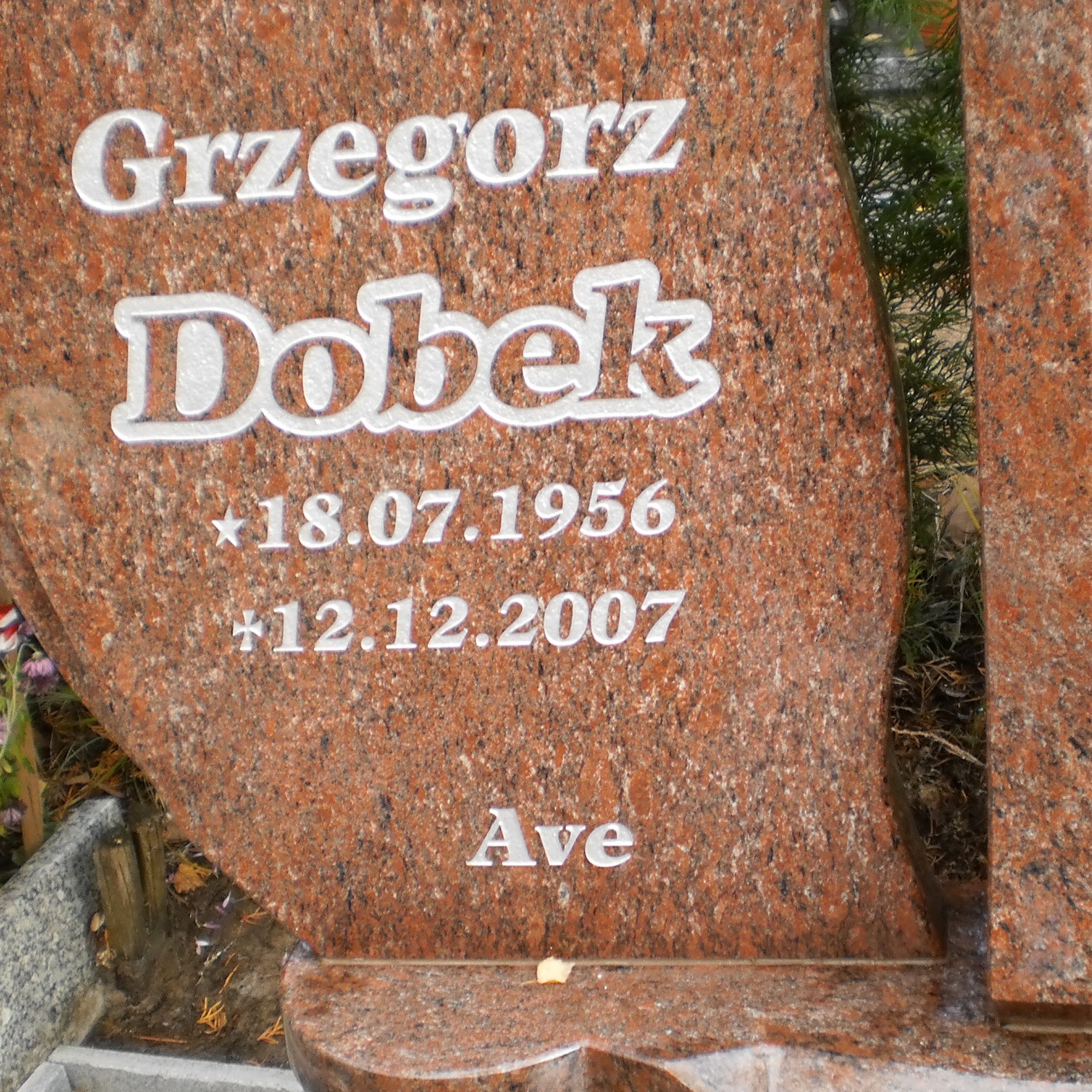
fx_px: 1999
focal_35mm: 56
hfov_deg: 30.5
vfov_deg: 30.5
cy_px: 492
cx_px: 632
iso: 100
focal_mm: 6.3
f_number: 3.1
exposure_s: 1/80
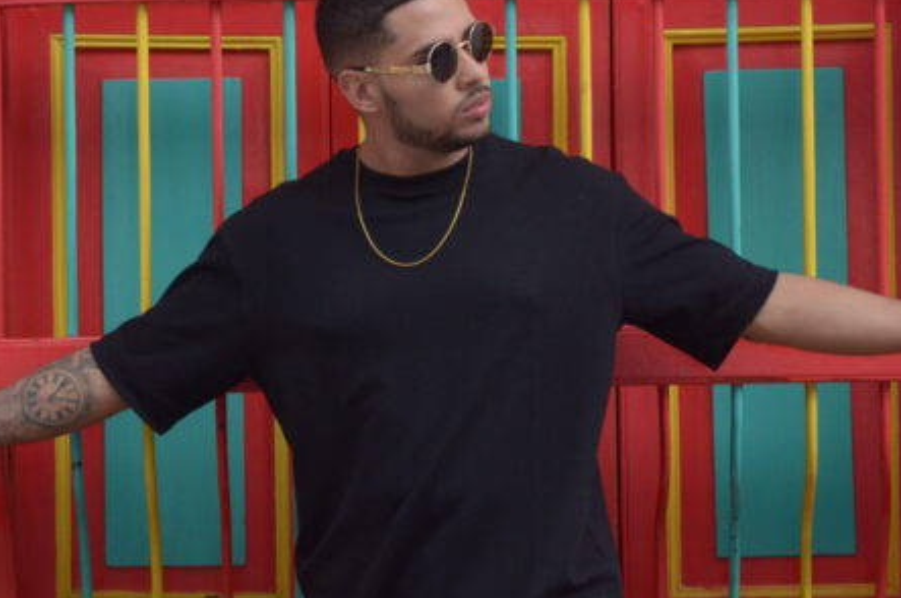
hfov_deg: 13.2
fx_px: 3899
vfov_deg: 8.8
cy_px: 245
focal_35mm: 156
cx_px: 413
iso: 800
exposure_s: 1/640
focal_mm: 60
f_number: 5.6
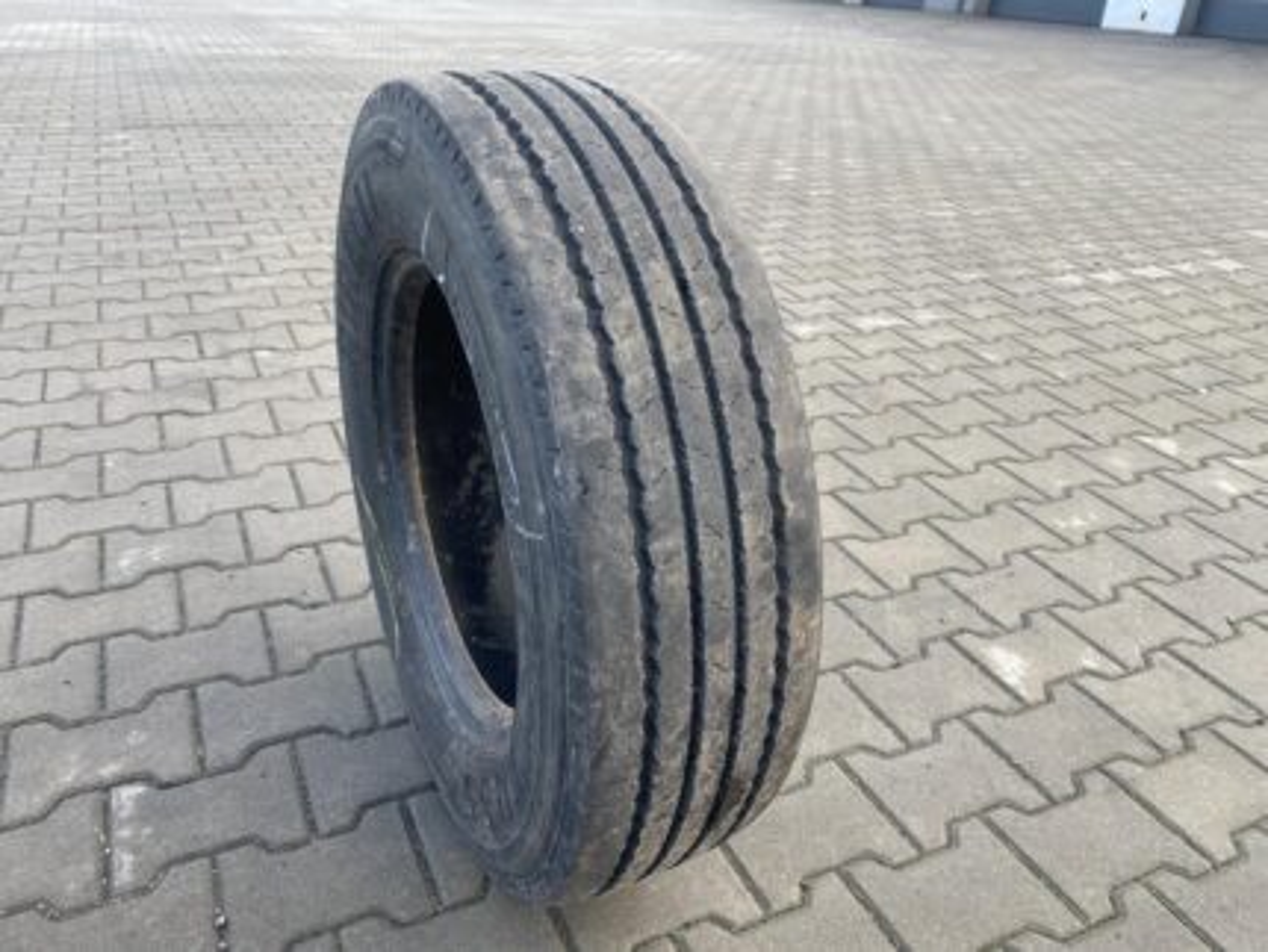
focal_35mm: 26
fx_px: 953
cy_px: 476
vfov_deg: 53.1
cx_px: 634
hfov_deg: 67.3
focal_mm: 4.25
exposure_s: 1/122
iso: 50
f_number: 1.8
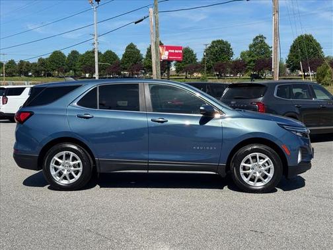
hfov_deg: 39.7
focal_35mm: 48
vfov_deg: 30.3
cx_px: 166
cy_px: 125
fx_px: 462
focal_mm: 6.76
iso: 64
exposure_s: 1/4608
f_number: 1.78
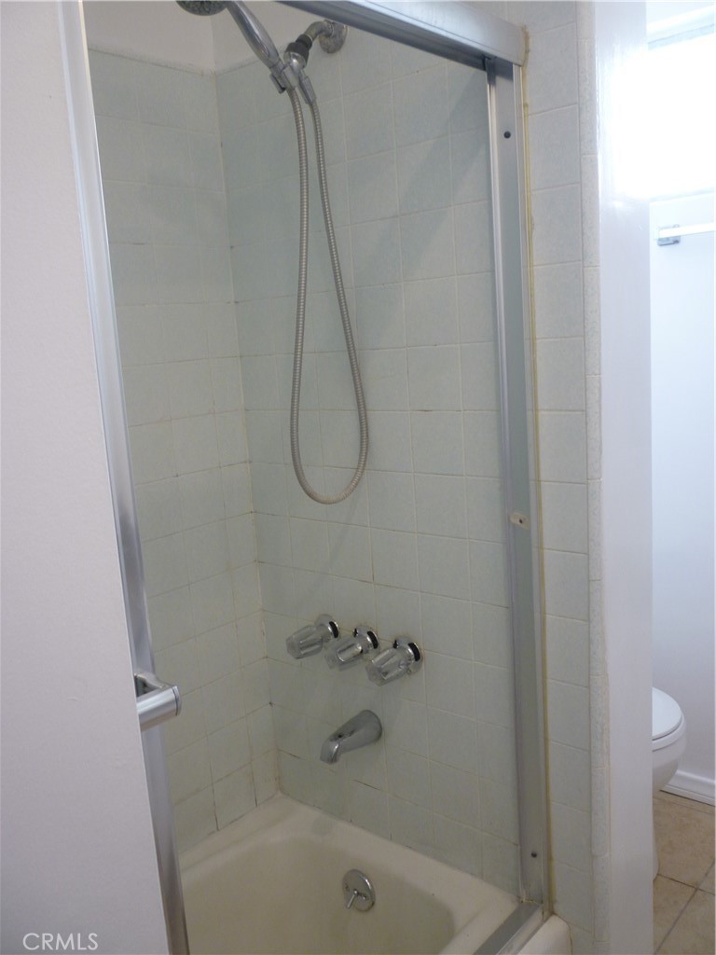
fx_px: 800
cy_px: 478
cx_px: 358
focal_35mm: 29
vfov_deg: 61.7
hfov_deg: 48.2
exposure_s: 1/30
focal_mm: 5.2
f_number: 3.3
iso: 125
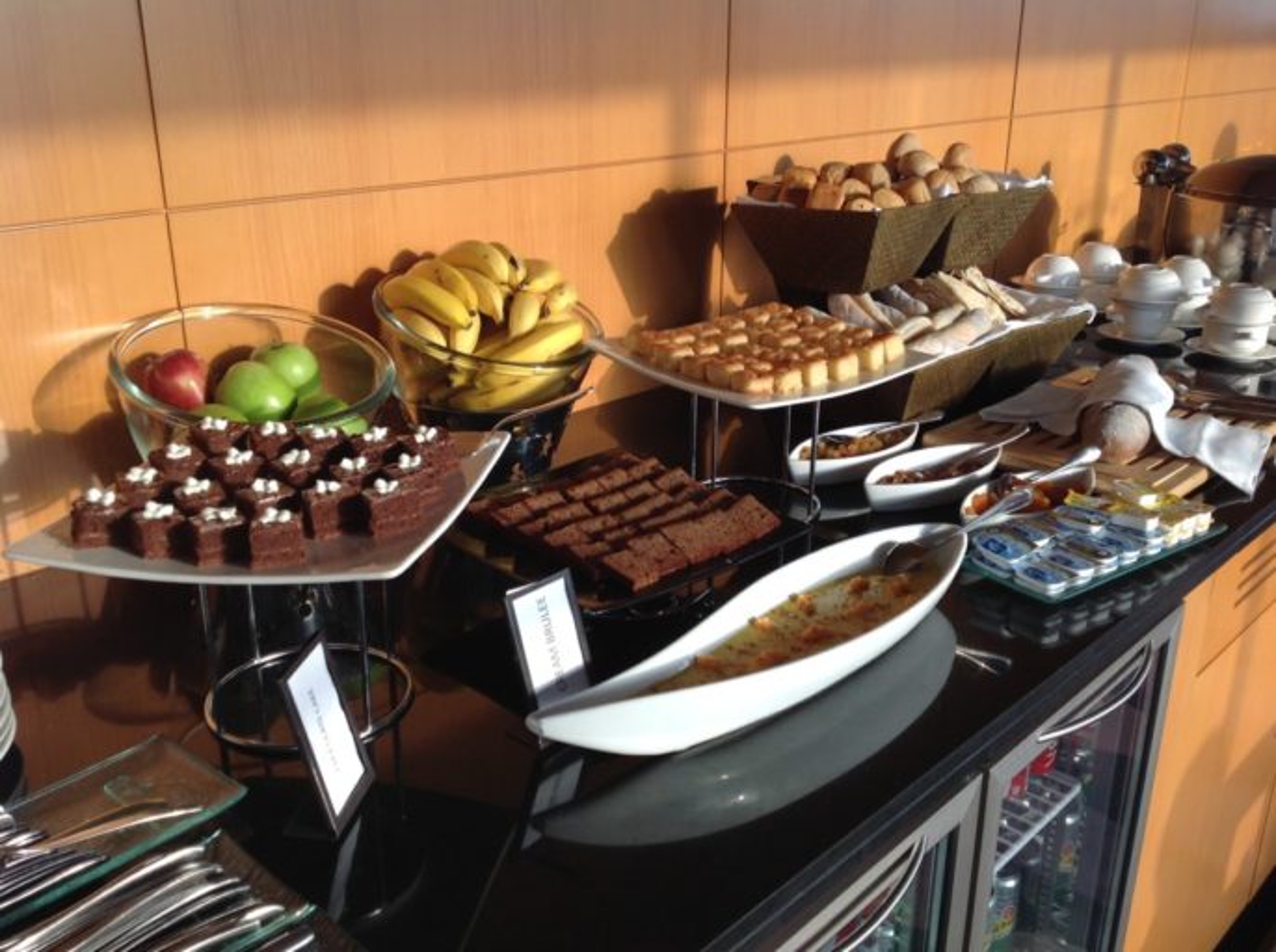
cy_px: 476
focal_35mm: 35
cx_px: 638
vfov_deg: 40.6
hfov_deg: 52.7
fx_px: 1288
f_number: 2.4
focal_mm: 4.28
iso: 64
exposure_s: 1/120
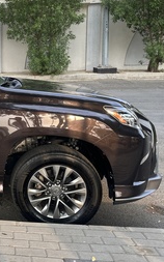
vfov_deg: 43.1
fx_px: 329
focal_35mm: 46
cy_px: 95
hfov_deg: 23.5
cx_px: -69
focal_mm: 6.86
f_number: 1.78
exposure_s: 1/415
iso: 80
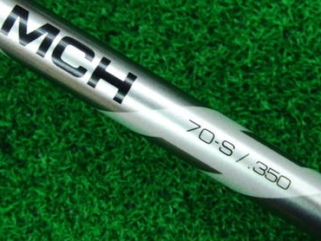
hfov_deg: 30.2
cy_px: 107
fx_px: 594
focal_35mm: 64
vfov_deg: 22.9
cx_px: 147
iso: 400
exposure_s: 1/50
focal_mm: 6.42
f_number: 3.6
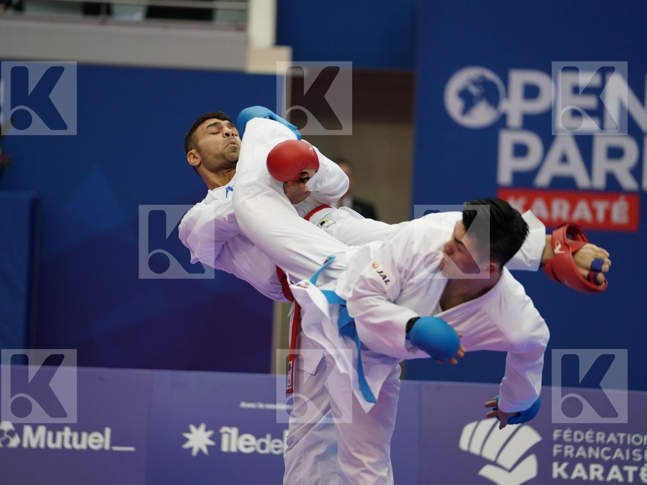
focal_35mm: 189
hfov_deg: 10.5
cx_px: 314
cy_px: 242
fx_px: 3533
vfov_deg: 7.9
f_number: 2.8
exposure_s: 1/1000
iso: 2500
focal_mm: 174
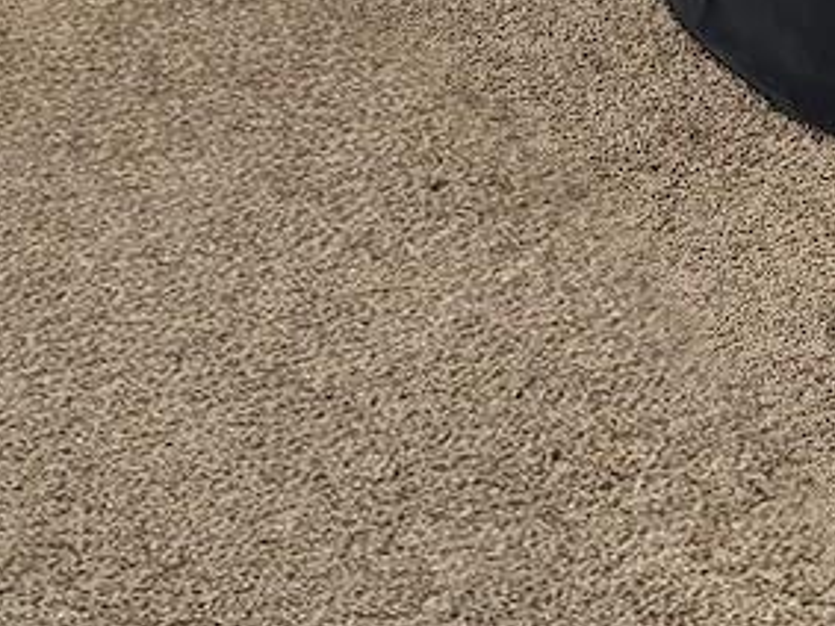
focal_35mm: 95
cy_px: -521
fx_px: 2291
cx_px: 853
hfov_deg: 20.0
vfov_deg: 13.8
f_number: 1.8
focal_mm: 5.4
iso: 640
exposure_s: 1/60
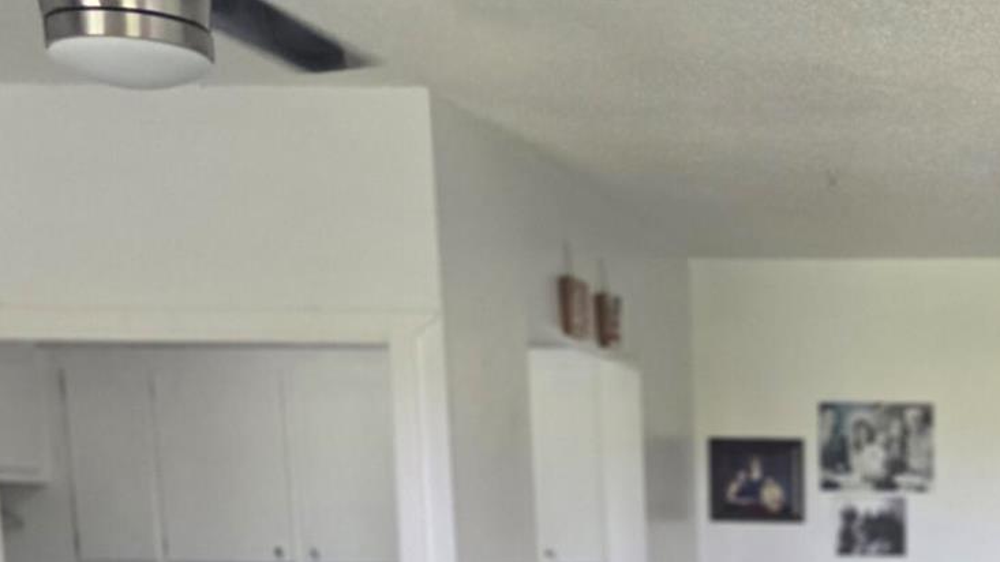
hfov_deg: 28.2
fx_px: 1856
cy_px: 915
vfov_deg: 15.5
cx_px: 1015
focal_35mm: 70
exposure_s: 1/120
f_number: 1.7
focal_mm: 6.3
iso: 200
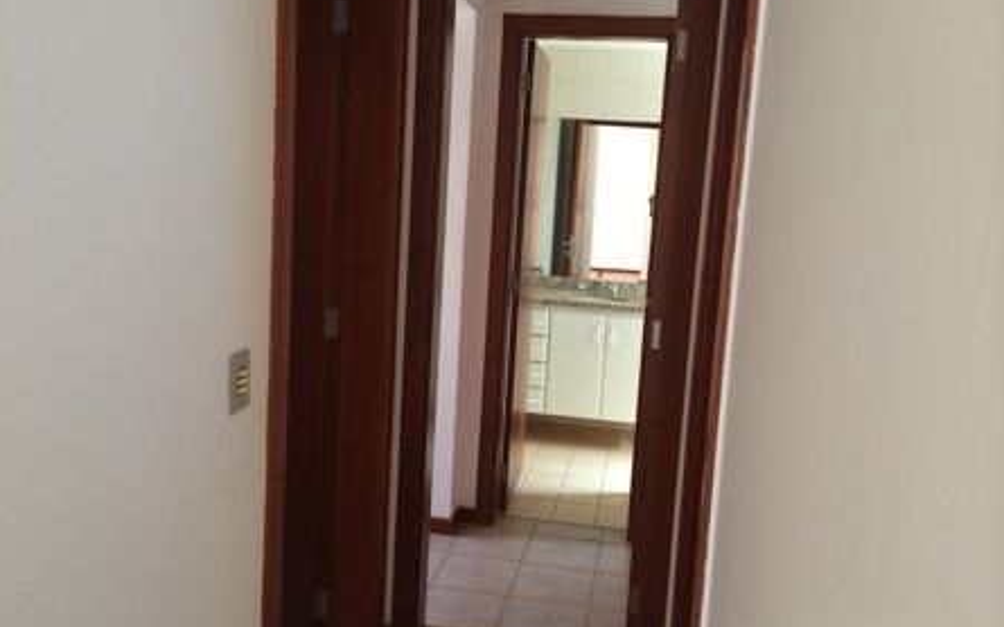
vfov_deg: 39.4
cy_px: 307
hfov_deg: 59.7
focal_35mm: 32
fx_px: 875
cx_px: 503
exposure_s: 1/30
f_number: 2.2
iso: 160
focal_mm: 4.12
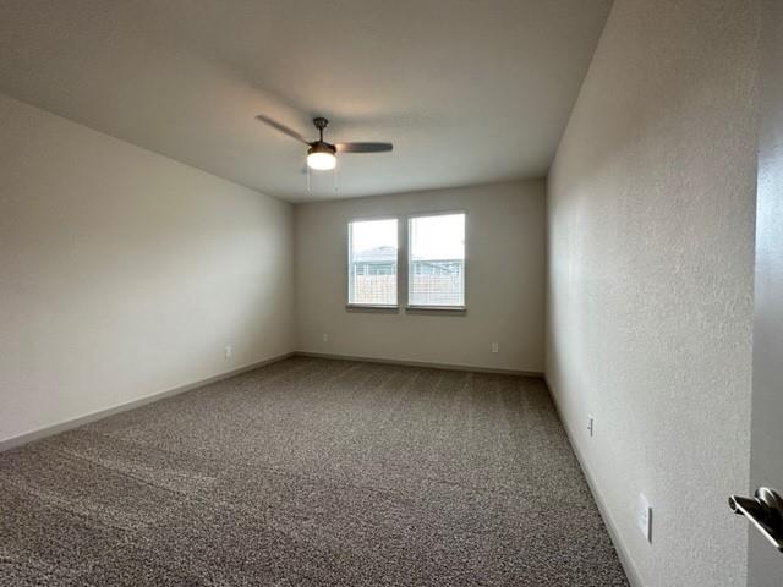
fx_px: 317
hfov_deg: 102.1
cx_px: 392
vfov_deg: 85.7
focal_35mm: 14
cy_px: 294
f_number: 2.2
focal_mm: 2.22
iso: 200
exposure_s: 1/120
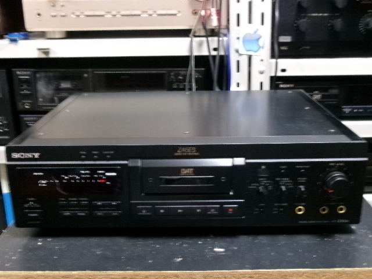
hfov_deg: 43.9
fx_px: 462
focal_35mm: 43
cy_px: 140
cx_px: 186
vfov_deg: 33.6
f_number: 4.7
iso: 800
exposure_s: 1/8
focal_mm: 7.8
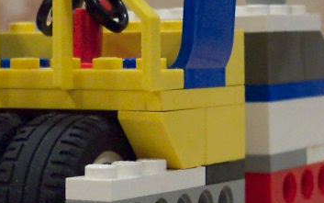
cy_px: 117
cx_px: 117
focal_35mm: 159
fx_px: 1405
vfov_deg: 8.3
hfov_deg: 13.1
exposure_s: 1/30
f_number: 3.4
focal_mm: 10.7
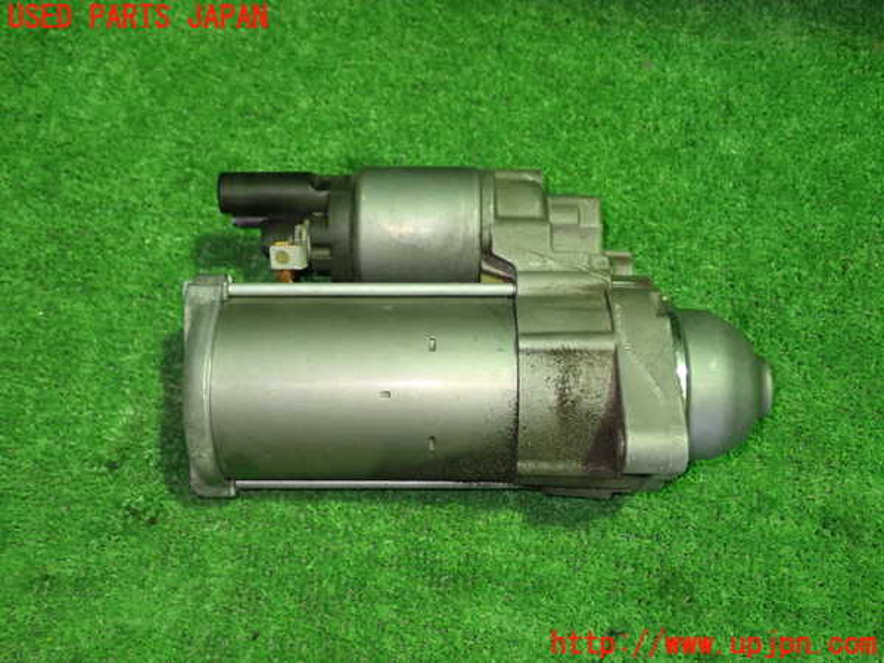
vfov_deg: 35.1
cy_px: 332
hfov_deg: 45.8
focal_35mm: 41
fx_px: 1047
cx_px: 442
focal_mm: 7.31
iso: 800
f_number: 2.8
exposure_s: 1/25
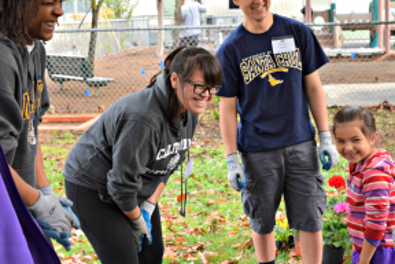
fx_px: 801
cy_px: 141
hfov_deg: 27.6
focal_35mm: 73
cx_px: 259
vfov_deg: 18.7
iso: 400
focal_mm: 28
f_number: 6.3
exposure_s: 1/160
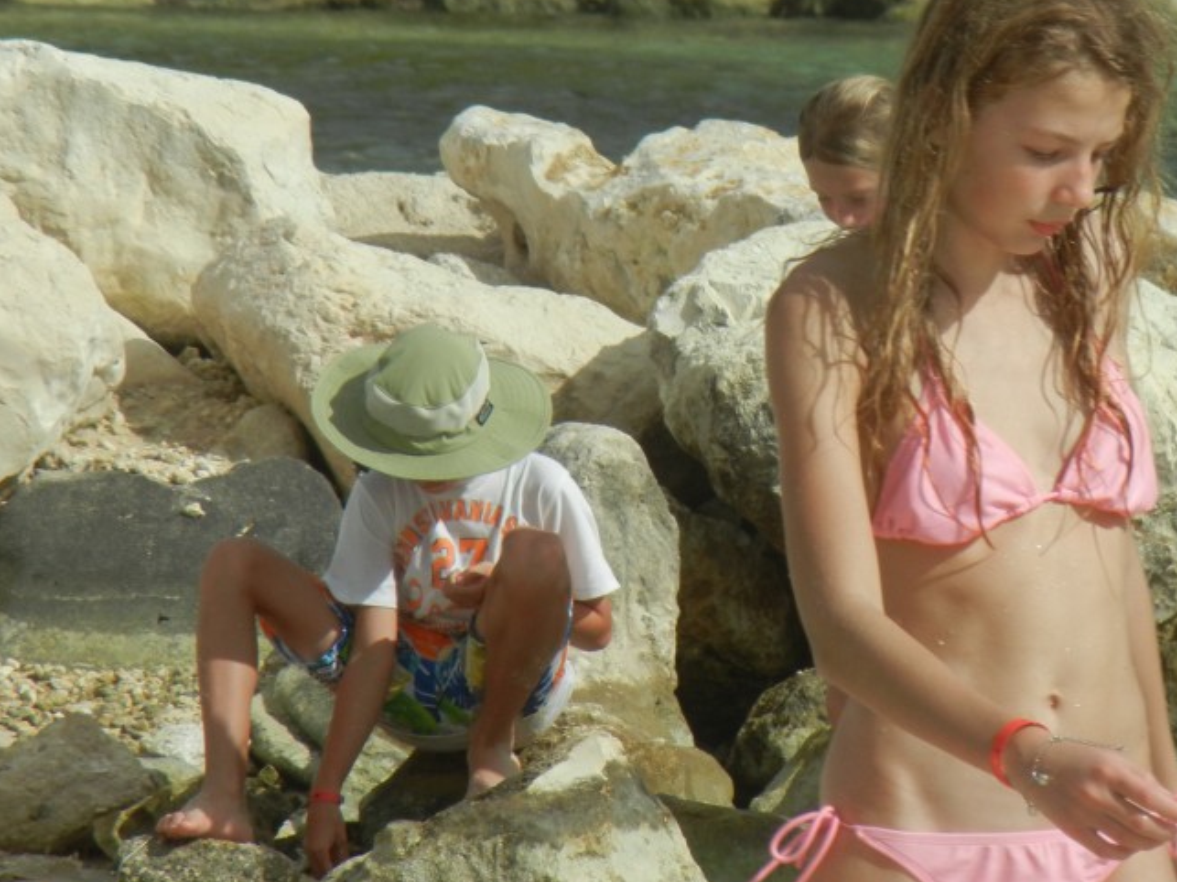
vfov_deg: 3.1
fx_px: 16250
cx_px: 875
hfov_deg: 4.1
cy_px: 238
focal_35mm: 478
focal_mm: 54
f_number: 11.2
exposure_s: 1/360
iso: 160
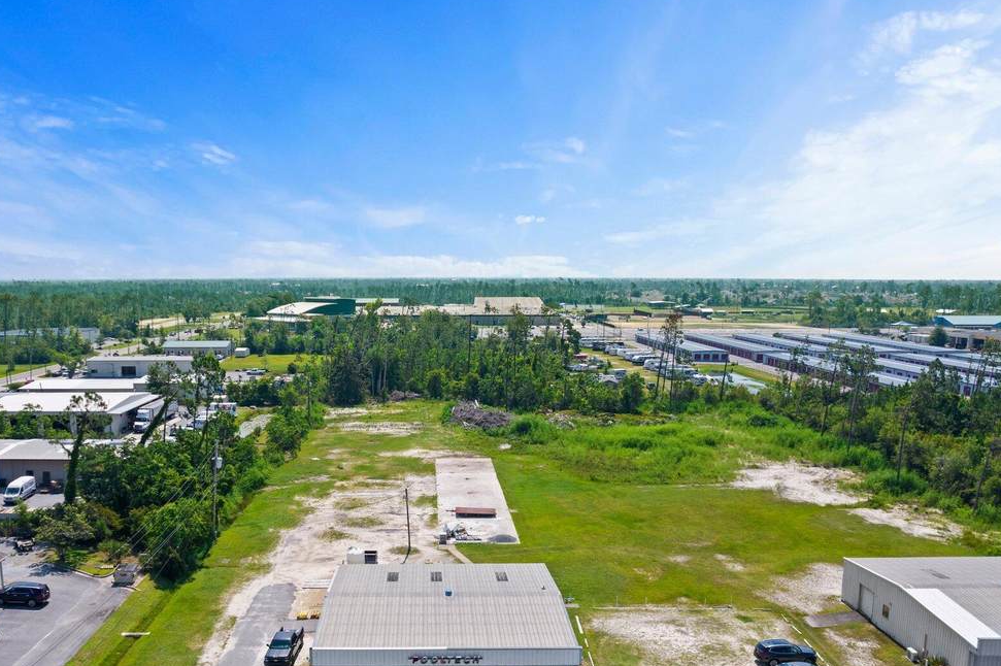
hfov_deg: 63.4
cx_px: 433
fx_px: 806
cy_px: 425
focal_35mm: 29
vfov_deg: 44.5
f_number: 2.8
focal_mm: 8.38
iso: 100
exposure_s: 1/1000
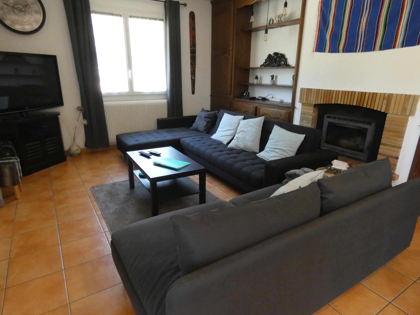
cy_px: 165
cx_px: 209
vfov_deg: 63.4
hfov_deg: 79.0
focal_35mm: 21
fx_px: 255
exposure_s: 1/60
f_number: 2.8
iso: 1000
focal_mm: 3.6
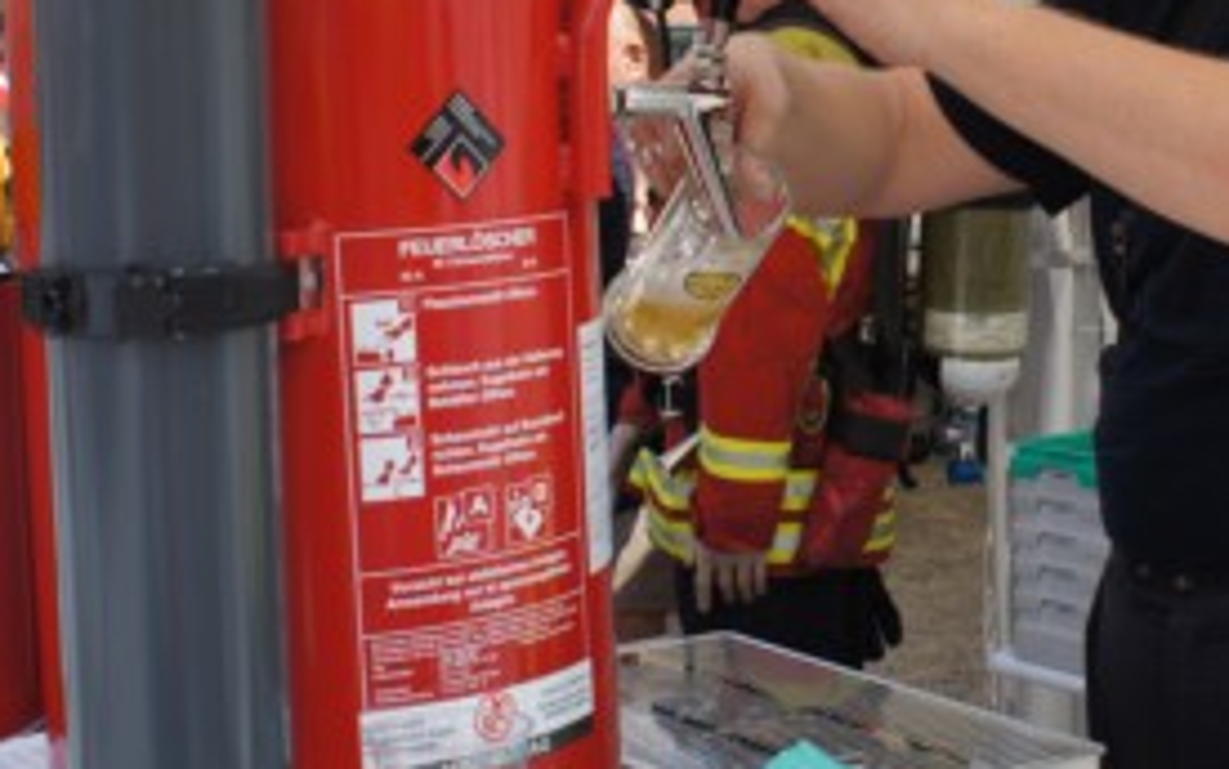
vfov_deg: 18.0
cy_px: 183
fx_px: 2412
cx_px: 889
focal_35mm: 72
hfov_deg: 28.3
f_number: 9
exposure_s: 1/80
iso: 100
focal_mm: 24
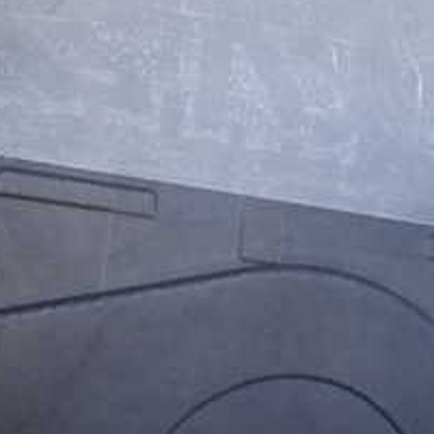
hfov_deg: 21.9
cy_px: 317
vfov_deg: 21.8
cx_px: 272
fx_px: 1121
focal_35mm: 79
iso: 200
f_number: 2.3
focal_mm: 5.4
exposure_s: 1/50
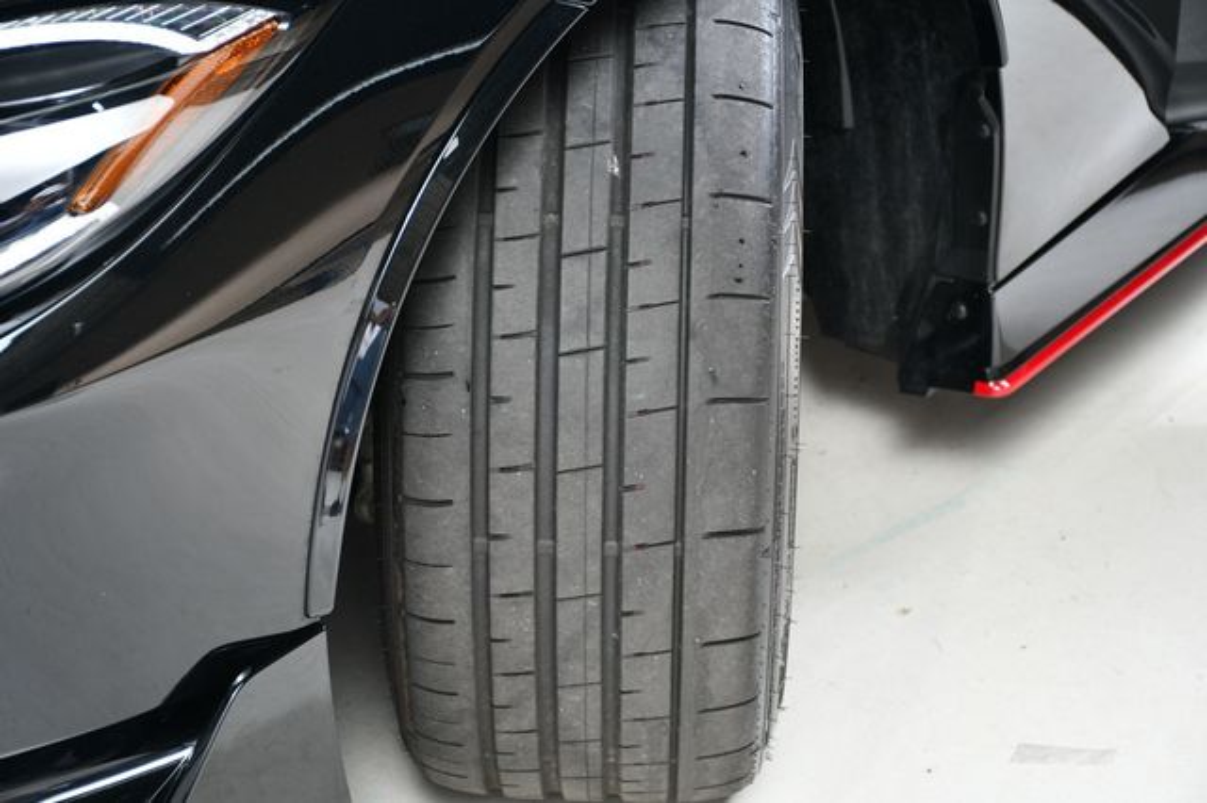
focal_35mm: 84
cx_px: 604
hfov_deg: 24.2
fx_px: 2815
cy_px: 402
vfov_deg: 16.2
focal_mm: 56
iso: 100
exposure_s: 1/160
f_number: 4.8
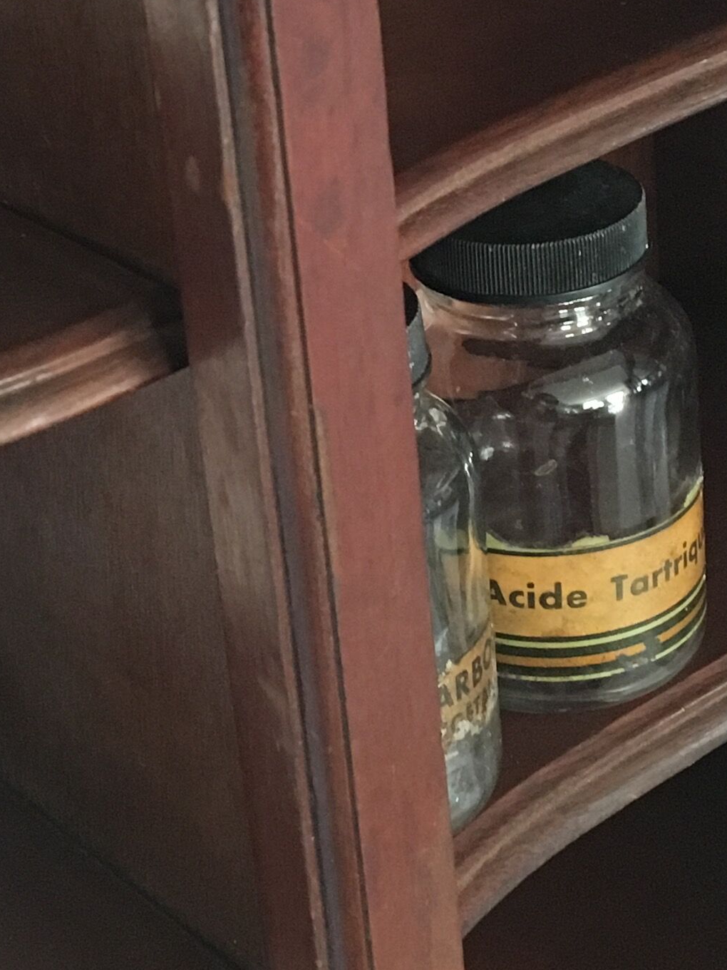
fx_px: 2408
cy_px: 208
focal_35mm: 86
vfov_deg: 22.5
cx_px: 230
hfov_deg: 17.1
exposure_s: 1/25
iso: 200
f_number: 2.2
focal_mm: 4.15
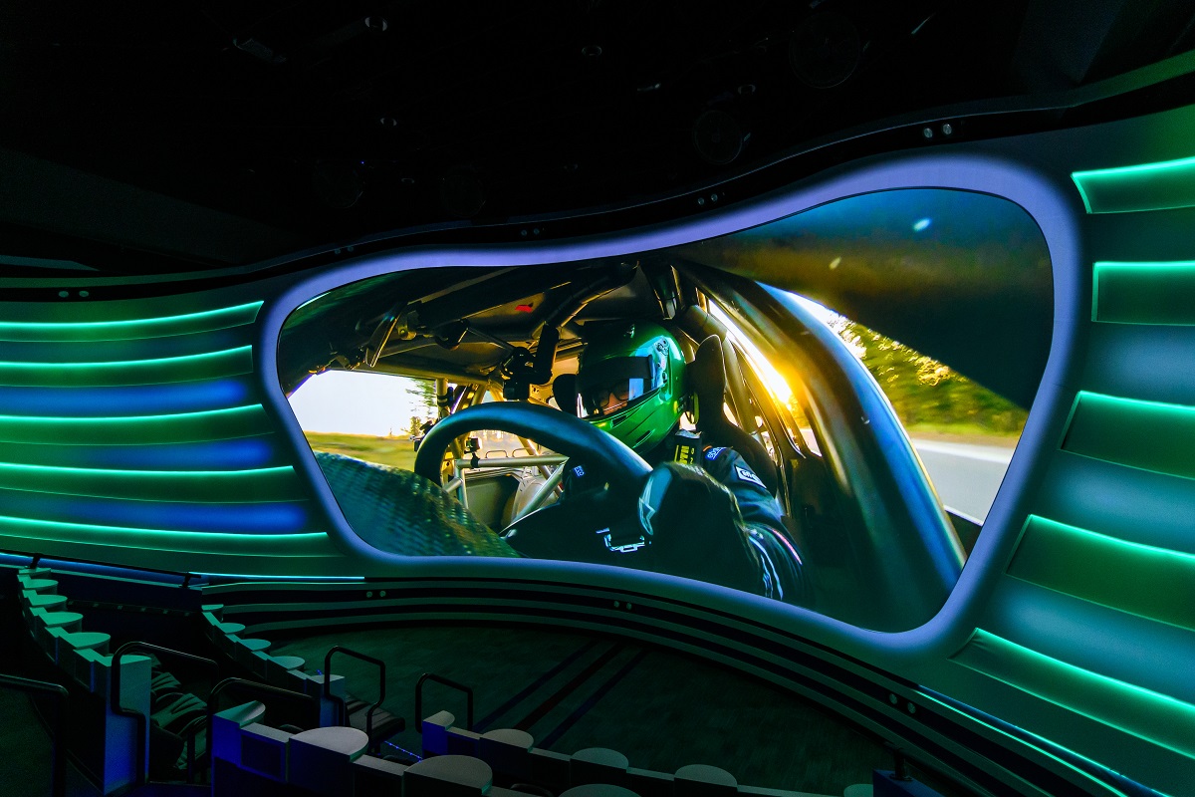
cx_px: 598
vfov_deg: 72.1
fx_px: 548
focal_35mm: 16
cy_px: 398
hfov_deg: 95.0
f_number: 2.8
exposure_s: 1/30
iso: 1600
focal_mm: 11
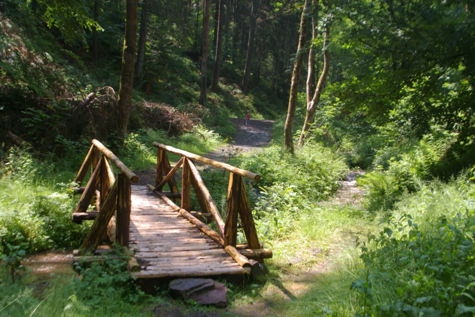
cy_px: 158
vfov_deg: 31.9
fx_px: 554
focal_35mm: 42
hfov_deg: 46.4
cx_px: 238
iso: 200
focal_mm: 28
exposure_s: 1/90
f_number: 8
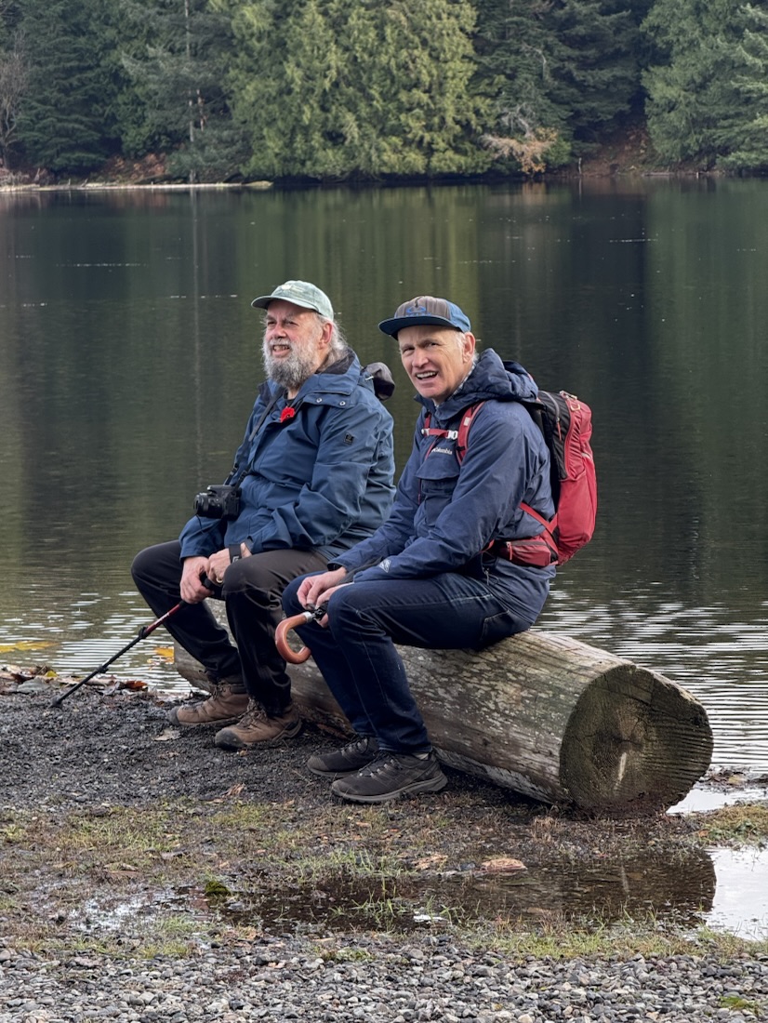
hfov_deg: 12.4
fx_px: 3547
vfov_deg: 16.4
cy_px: 512
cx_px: 384
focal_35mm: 120
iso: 64
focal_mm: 15.66
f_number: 2.8
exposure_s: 1/155
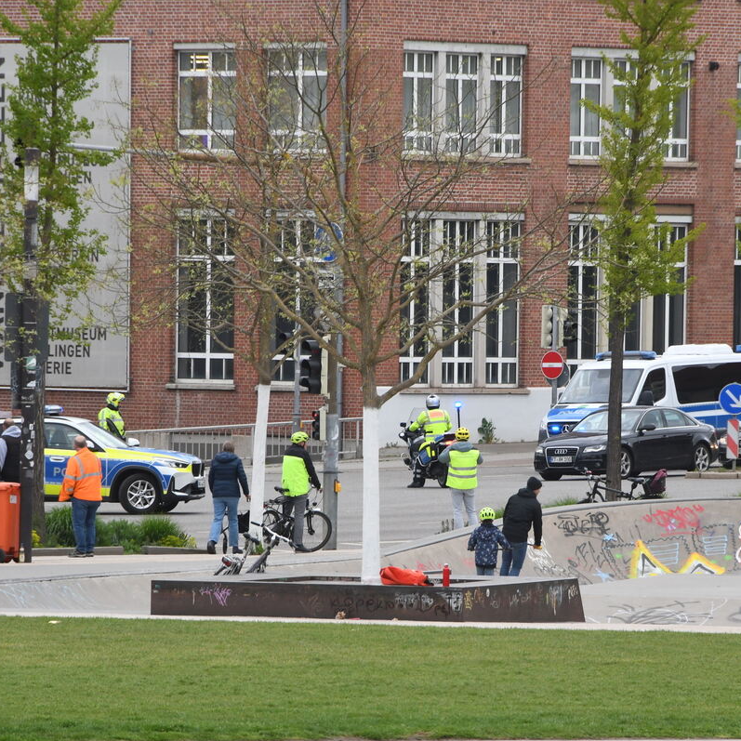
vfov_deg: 4.6
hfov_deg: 4.6
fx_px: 9300
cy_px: 370
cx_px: 401
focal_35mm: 384
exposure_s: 1/250
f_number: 13
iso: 640
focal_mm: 200
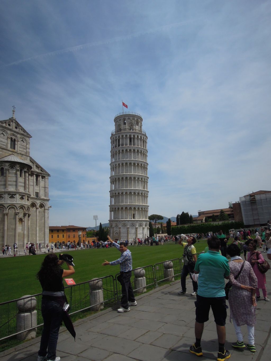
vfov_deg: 71.6
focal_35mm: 24
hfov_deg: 56.8
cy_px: 180
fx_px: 250
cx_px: 136
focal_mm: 4.3
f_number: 6.3
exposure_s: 1/1250
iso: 160
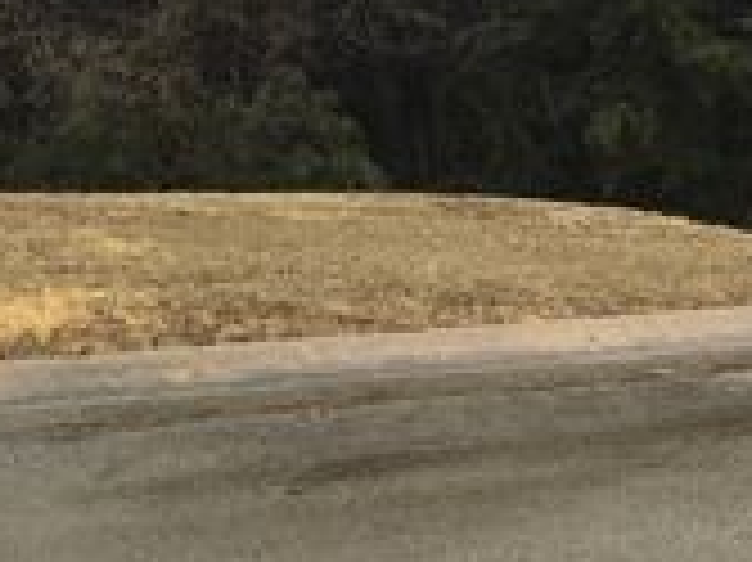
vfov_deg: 16.9
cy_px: -92
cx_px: 95
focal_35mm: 84
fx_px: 1824
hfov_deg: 22.8
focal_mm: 3.99
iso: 20
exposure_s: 1/258
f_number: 1.8
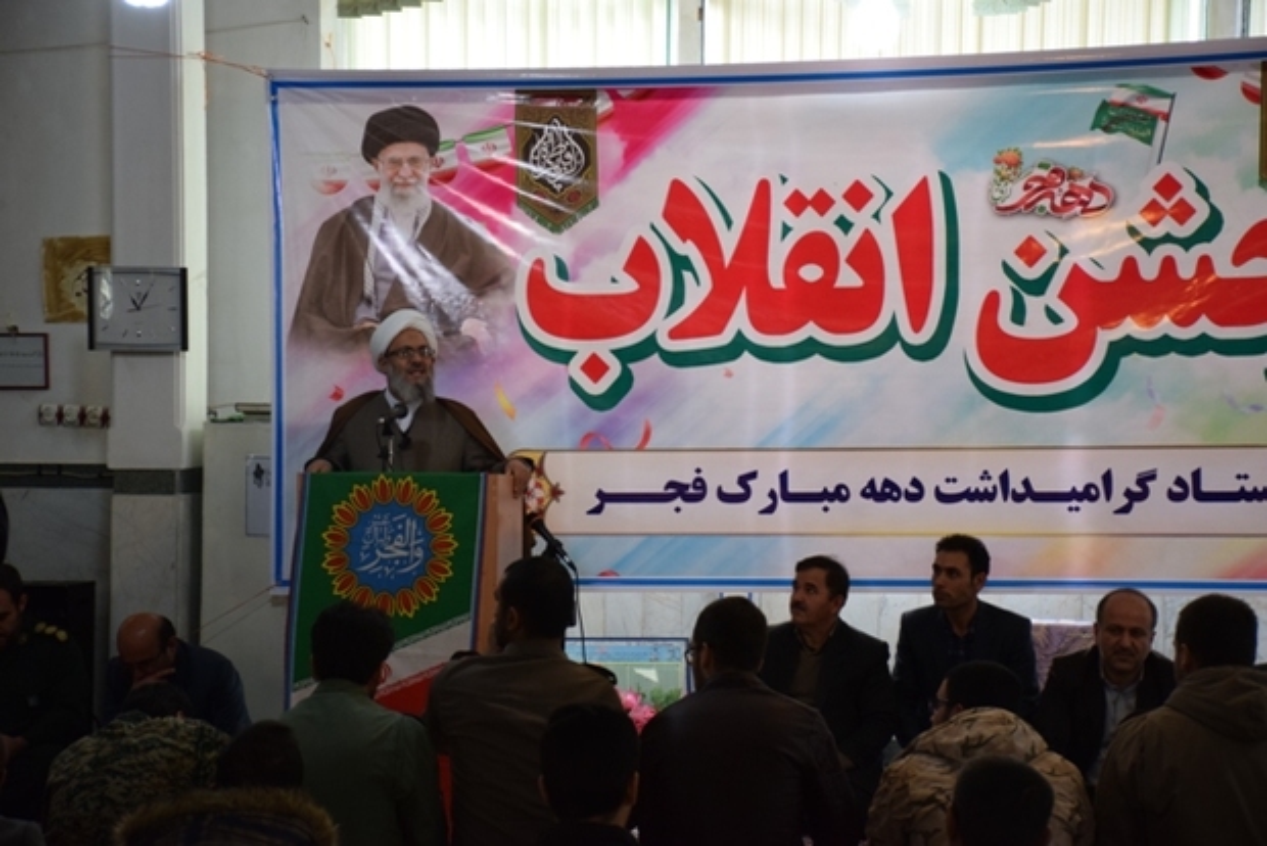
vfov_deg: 15.2
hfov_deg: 22.6
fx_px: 3169
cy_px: 423
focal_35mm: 90
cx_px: 634
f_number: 5
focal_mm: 60
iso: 900
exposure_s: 1/125
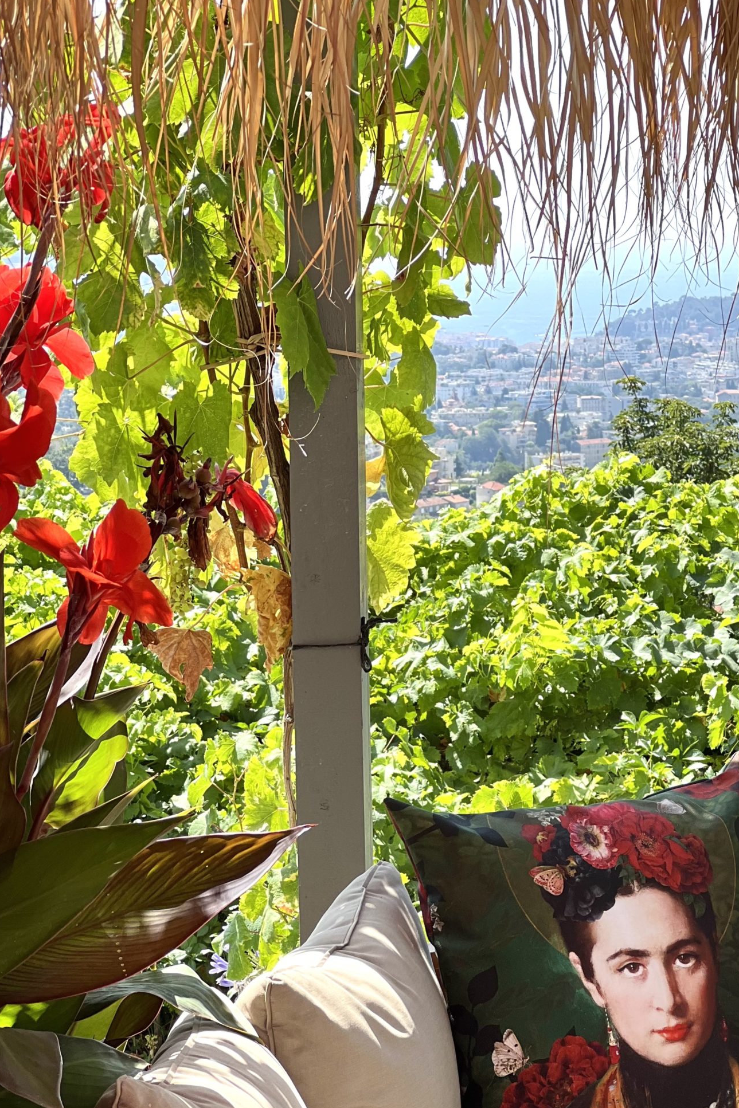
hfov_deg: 12.9
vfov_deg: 19.2
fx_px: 3264
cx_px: 507
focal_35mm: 106
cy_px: 717
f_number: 2.8
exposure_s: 1/205
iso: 25
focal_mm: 9
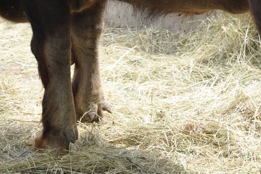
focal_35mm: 474
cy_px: -61
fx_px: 3436
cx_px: 112
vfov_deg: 2.9
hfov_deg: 4.3
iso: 200
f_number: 7.1
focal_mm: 92
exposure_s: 1/200
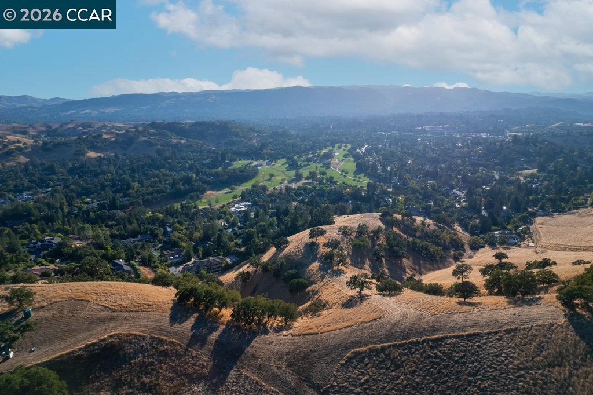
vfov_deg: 57.2
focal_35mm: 22
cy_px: 198
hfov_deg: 78.6
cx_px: 296
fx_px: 362
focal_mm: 8.38
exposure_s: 1/2000
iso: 100
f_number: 2.8
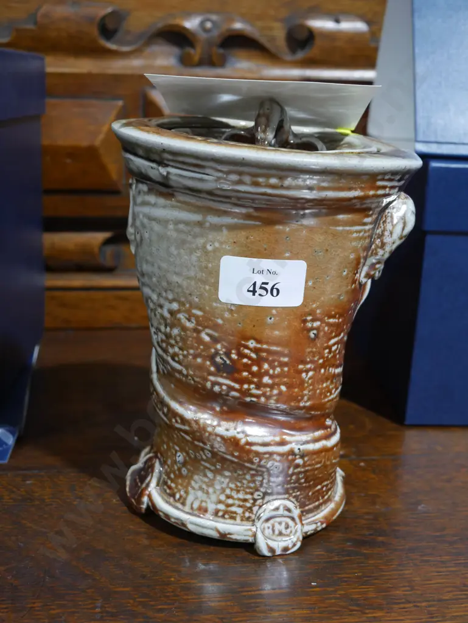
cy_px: 312
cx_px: 234
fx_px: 829
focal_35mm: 46
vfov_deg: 41.2
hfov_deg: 31.5
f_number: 5.1
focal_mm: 23
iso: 1250
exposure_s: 1/60
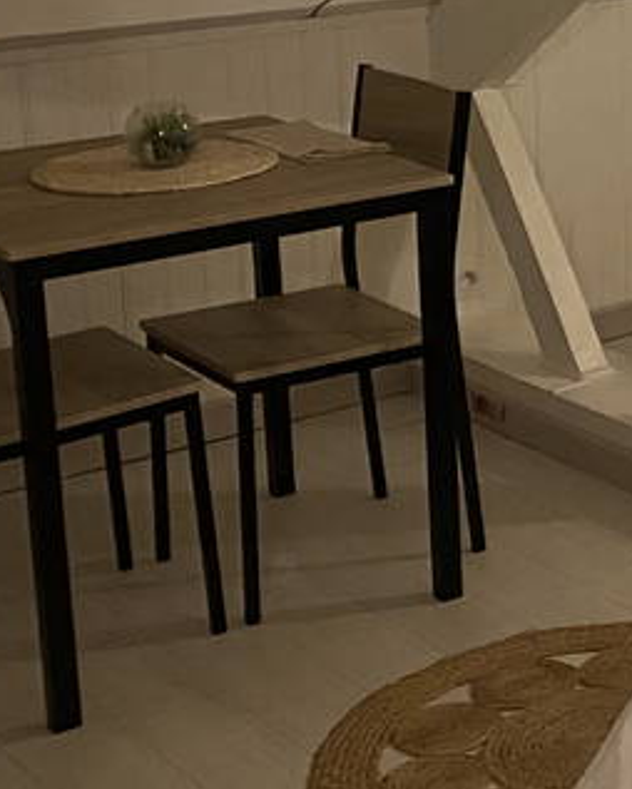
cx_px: 1082
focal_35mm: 82
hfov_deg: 16.2
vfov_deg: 22.7
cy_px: 92
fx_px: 1915
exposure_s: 1/25
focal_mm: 4.25
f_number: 1.8
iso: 500
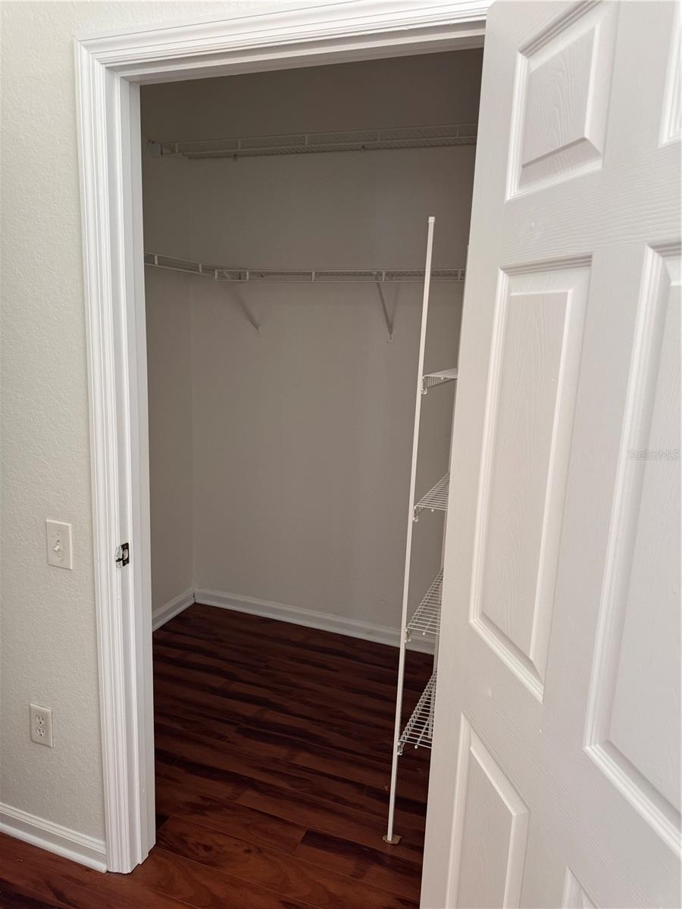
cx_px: 341
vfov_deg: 71.6
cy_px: 454
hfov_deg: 56.8
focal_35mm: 24
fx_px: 630
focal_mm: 6.76
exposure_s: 1/60
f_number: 1.78
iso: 125
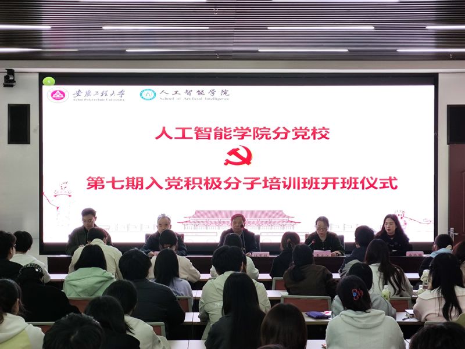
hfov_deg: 69.4
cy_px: 174
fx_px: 336
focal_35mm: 25
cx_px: 232
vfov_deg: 54.9
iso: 119
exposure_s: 1/60
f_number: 1.79
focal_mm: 4.71
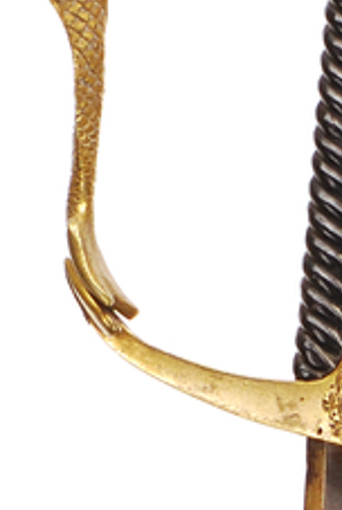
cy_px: 856
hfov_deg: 2.5
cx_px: 393
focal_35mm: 555
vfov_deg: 3.7
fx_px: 7884
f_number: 10
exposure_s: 1/60
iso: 100
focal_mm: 70
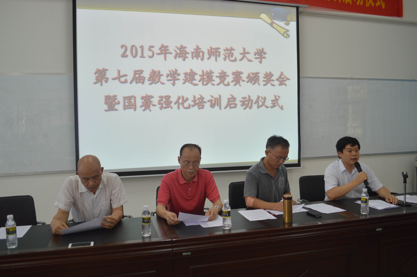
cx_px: 208
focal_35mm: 30
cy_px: 138
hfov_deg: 62.0
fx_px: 347
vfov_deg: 43.5
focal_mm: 20
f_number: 3.8
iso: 400
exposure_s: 1/50
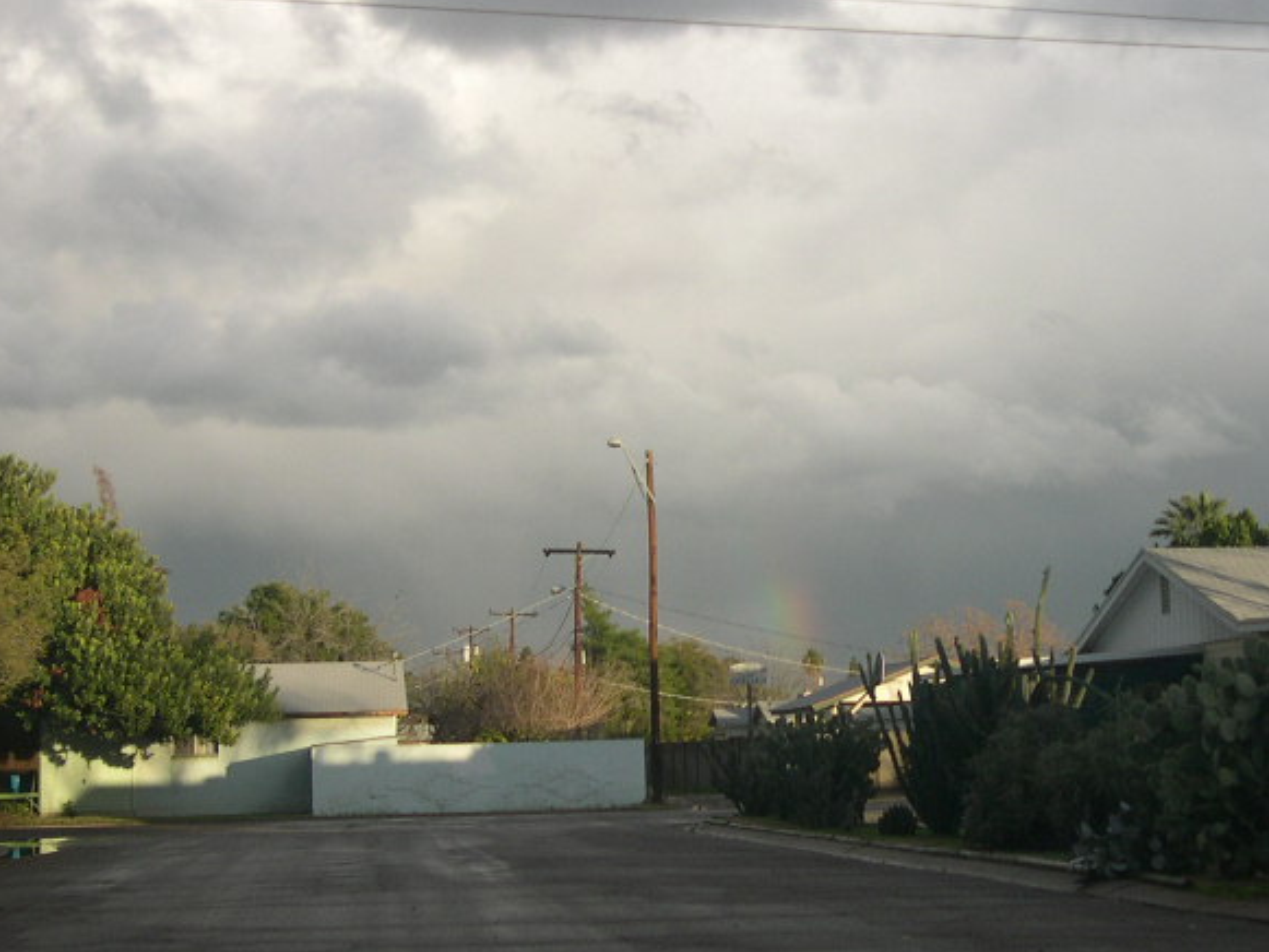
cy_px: 485
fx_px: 2457
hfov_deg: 28.9
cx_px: 727
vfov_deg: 21.9
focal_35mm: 67
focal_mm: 8
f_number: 2.8
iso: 100
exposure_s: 1/525
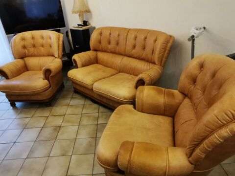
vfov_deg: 58.9
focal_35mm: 23
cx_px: 118
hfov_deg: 73.9
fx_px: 156
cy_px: 88
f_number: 2.2
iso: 500
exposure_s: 1/20
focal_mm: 2.26
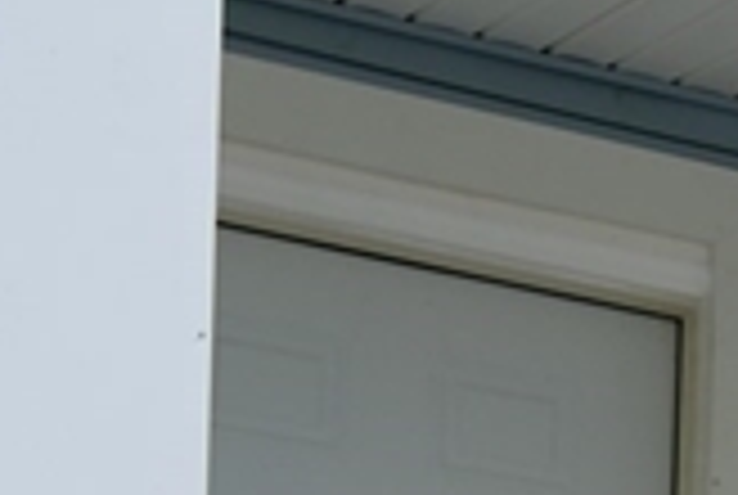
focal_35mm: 162
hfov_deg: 11.8
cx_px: 1264
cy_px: 1276
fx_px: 3327
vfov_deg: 7.8
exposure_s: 1/680
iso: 125
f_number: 2.8
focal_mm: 17
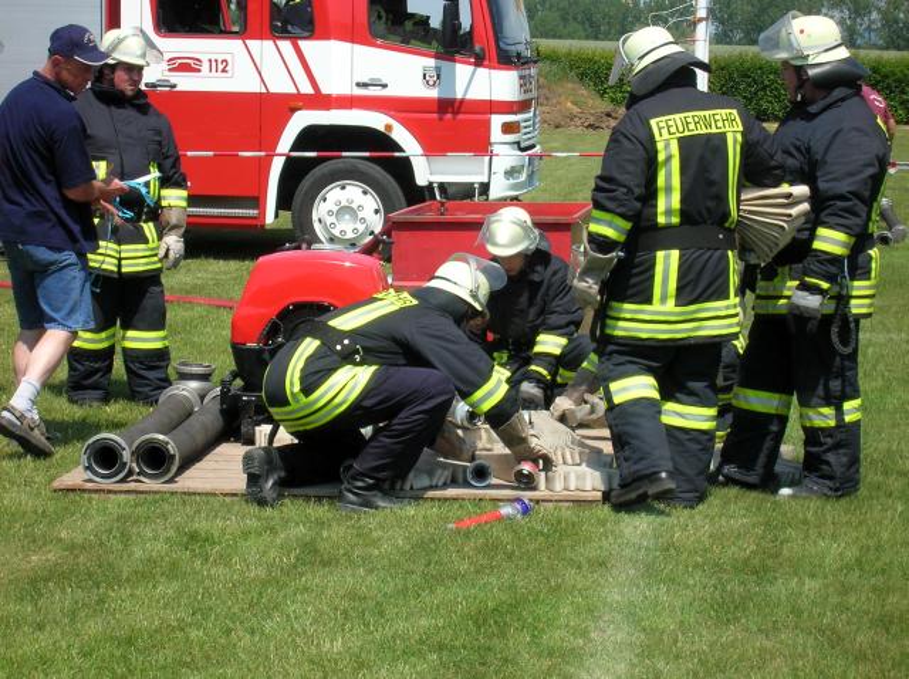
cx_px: 454
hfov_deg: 19.3
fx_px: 2674
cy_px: 340
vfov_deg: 14.5
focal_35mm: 102
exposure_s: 1/121
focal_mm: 17.1
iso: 50
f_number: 8.2
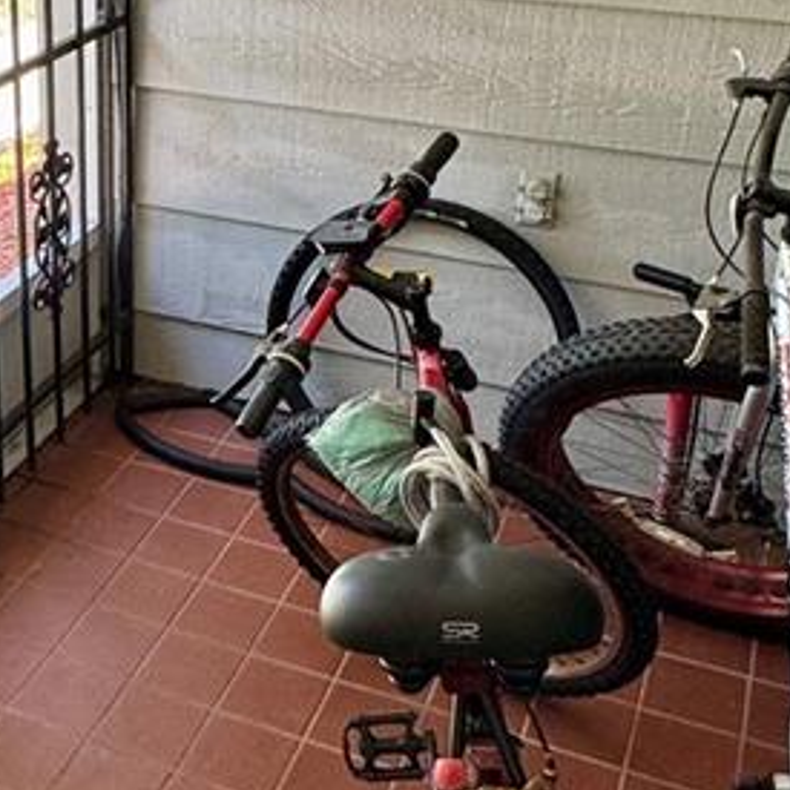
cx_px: 75
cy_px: 175
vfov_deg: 31.0
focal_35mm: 54
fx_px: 1394
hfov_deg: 30.2
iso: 125
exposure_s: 1/99
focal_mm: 2.22
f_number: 2.2
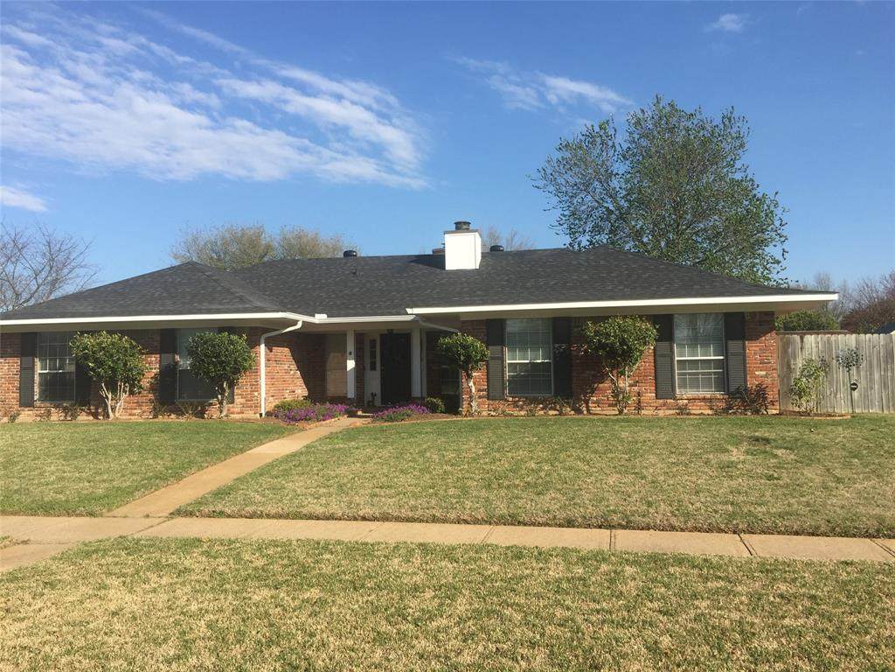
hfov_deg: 61.7
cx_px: 448
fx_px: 750
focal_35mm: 29
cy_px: 336
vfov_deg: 48.2
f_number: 2.2
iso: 32
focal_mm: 4.15
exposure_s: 1/1582
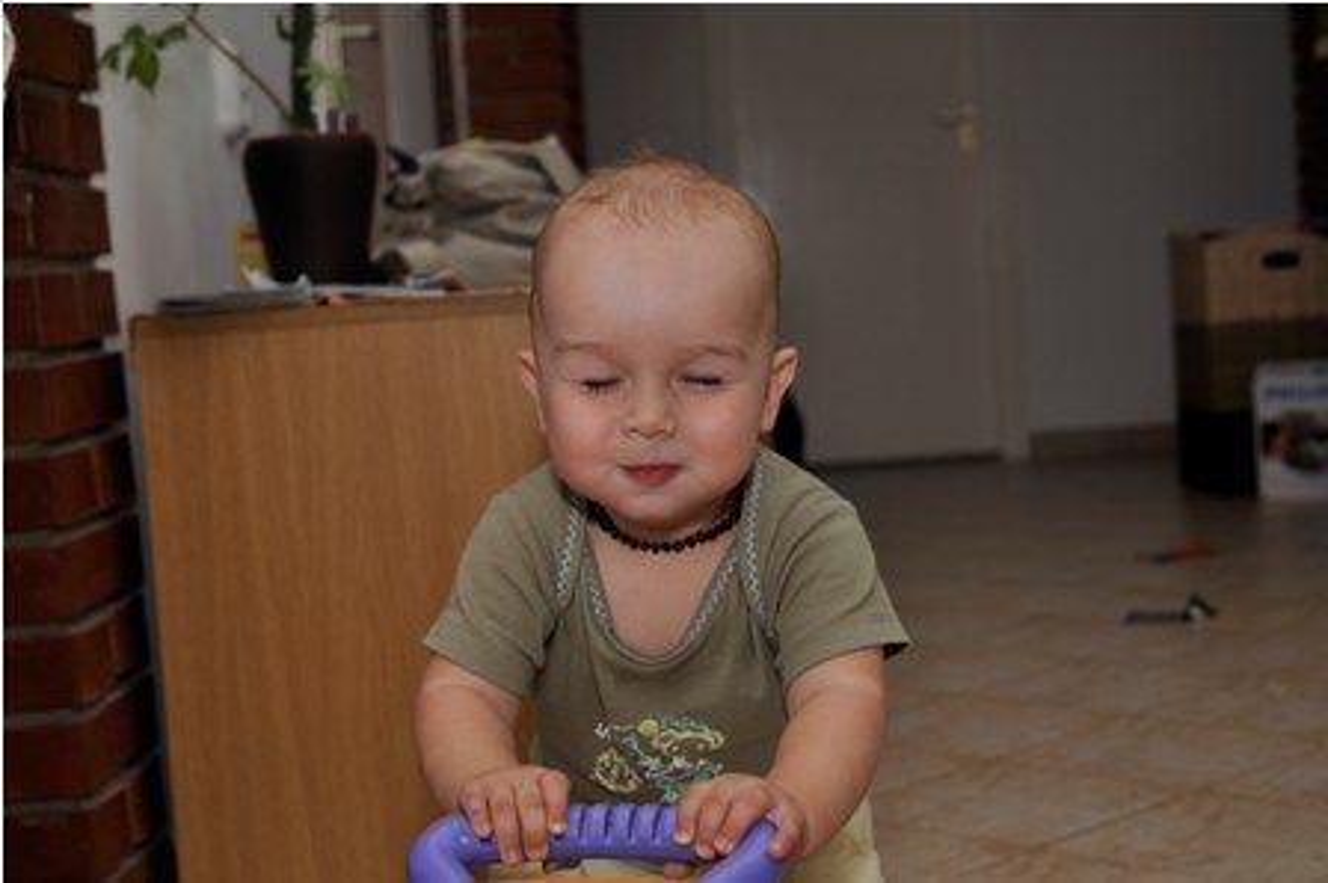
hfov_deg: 33.4
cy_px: 442
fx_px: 2212
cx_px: 664
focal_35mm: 60
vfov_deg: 22.6
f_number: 4
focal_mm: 40
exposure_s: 1/250
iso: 200
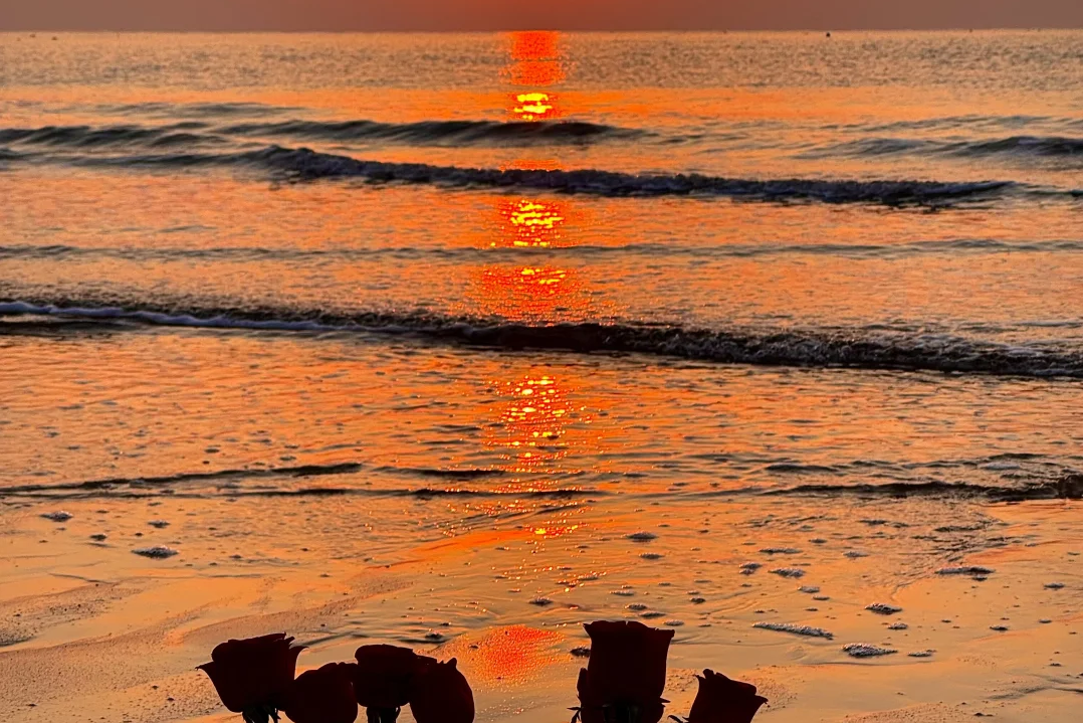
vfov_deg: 12.8
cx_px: 542
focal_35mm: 107
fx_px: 3219
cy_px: 442
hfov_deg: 19.1
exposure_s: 1/163
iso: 25
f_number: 2.8
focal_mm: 9
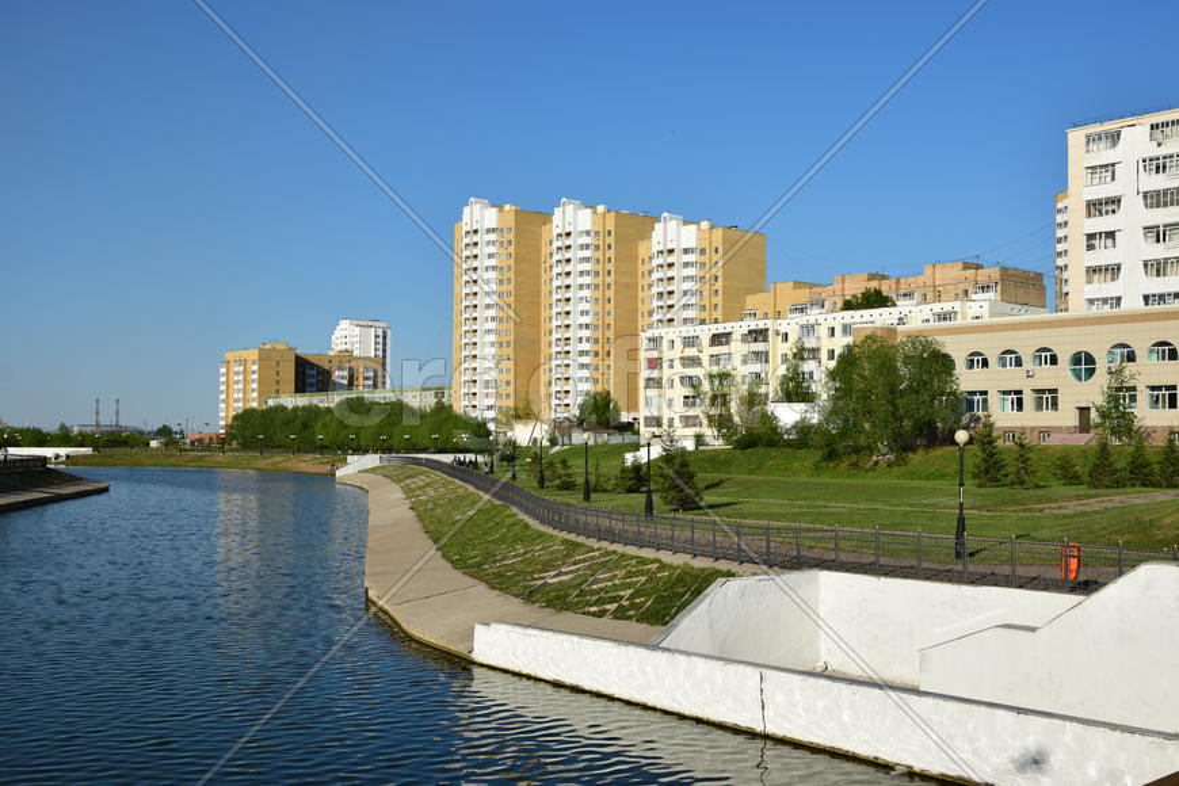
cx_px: 590
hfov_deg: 49.6
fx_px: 1277
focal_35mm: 39
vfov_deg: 34.2
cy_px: 393
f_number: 9
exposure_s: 1/320
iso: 100
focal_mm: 26
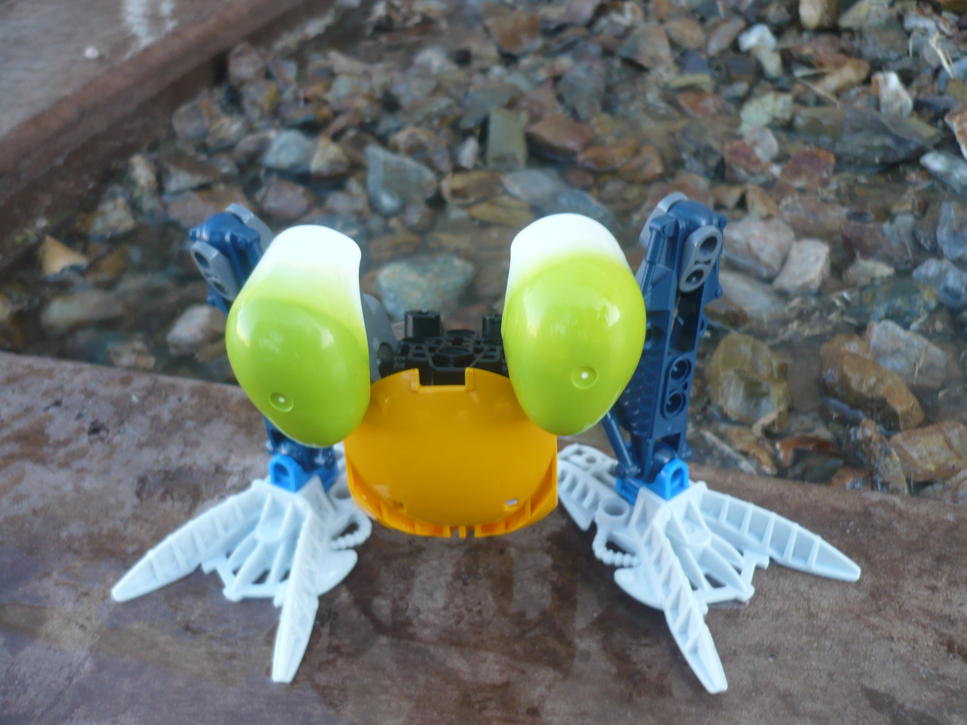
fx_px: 978
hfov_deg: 52.6
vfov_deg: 40.7
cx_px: 484
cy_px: 362
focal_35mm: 35
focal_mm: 5.8
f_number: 2.8
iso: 100
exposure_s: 1/60
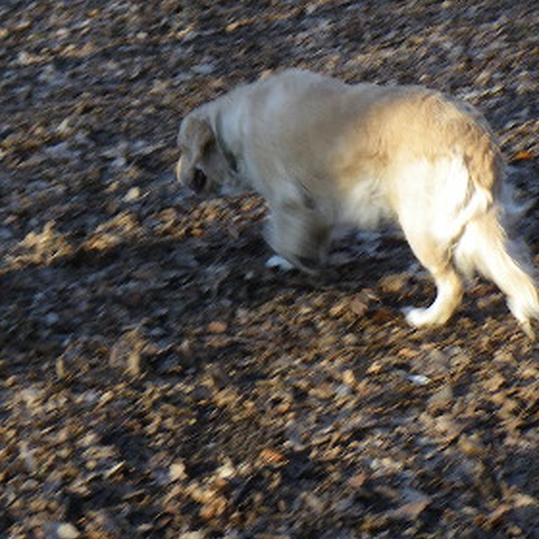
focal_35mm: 106
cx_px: 325
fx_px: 1867
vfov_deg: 16.4
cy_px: 173
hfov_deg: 16.4
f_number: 4.2
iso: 64
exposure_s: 1/60
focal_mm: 7.5
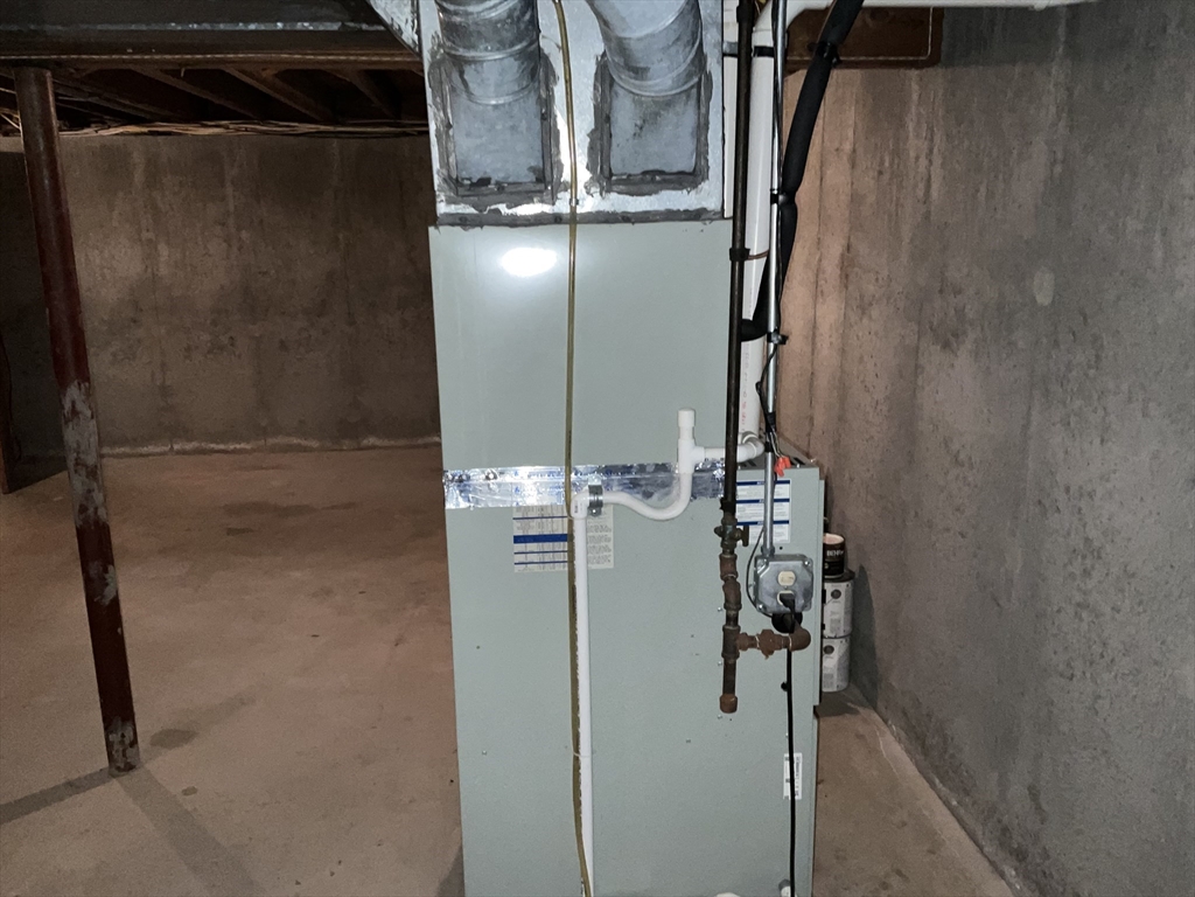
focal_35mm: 29
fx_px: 1001
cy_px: 448
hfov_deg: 61.7
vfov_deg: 48.2
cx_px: 598
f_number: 1.8
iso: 125
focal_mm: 3
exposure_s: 1/20
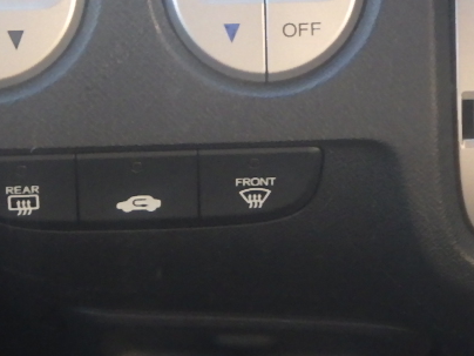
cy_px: -58
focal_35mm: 195
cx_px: 343
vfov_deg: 7.6
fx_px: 2670
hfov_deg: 10.1
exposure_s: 1/80
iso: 500
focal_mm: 13.7
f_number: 4.8
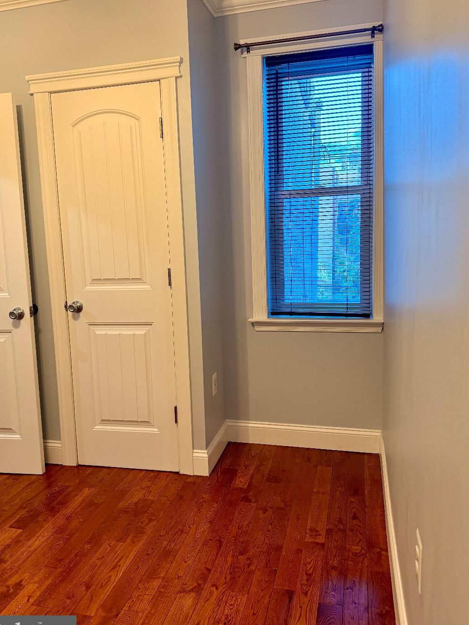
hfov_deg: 51.3
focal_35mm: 27
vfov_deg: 65.3
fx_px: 488
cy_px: 301
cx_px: 226
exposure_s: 1/60
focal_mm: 6.76
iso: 400
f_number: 1.78
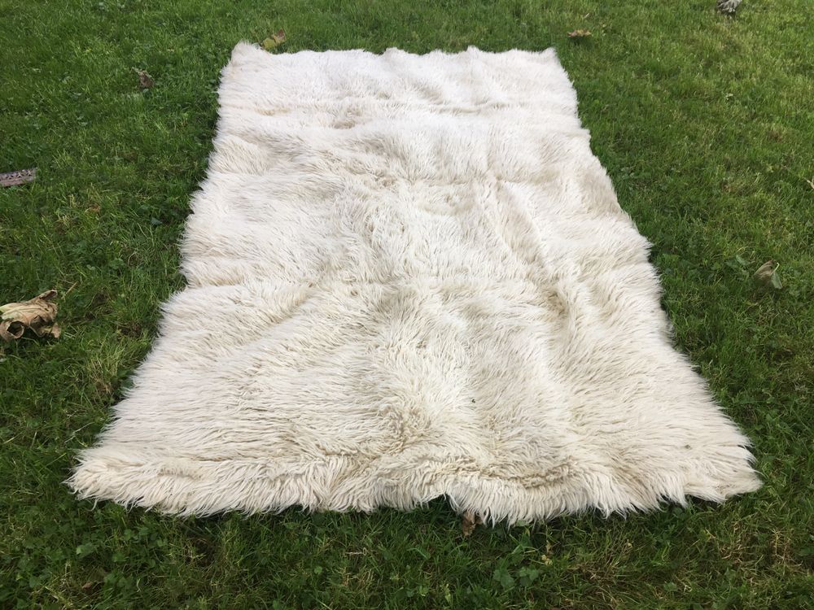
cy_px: 305
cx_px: 407
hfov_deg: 61.7
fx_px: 682
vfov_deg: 48.2
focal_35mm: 29
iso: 32
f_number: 2.2
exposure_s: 1/50
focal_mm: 4.15
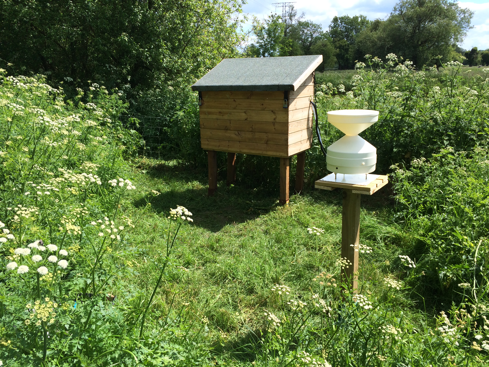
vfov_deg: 48.2
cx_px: 244
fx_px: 410
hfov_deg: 61.7
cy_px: 184
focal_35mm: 29
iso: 32
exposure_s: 1/1172
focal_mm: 4.15
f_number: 2.2
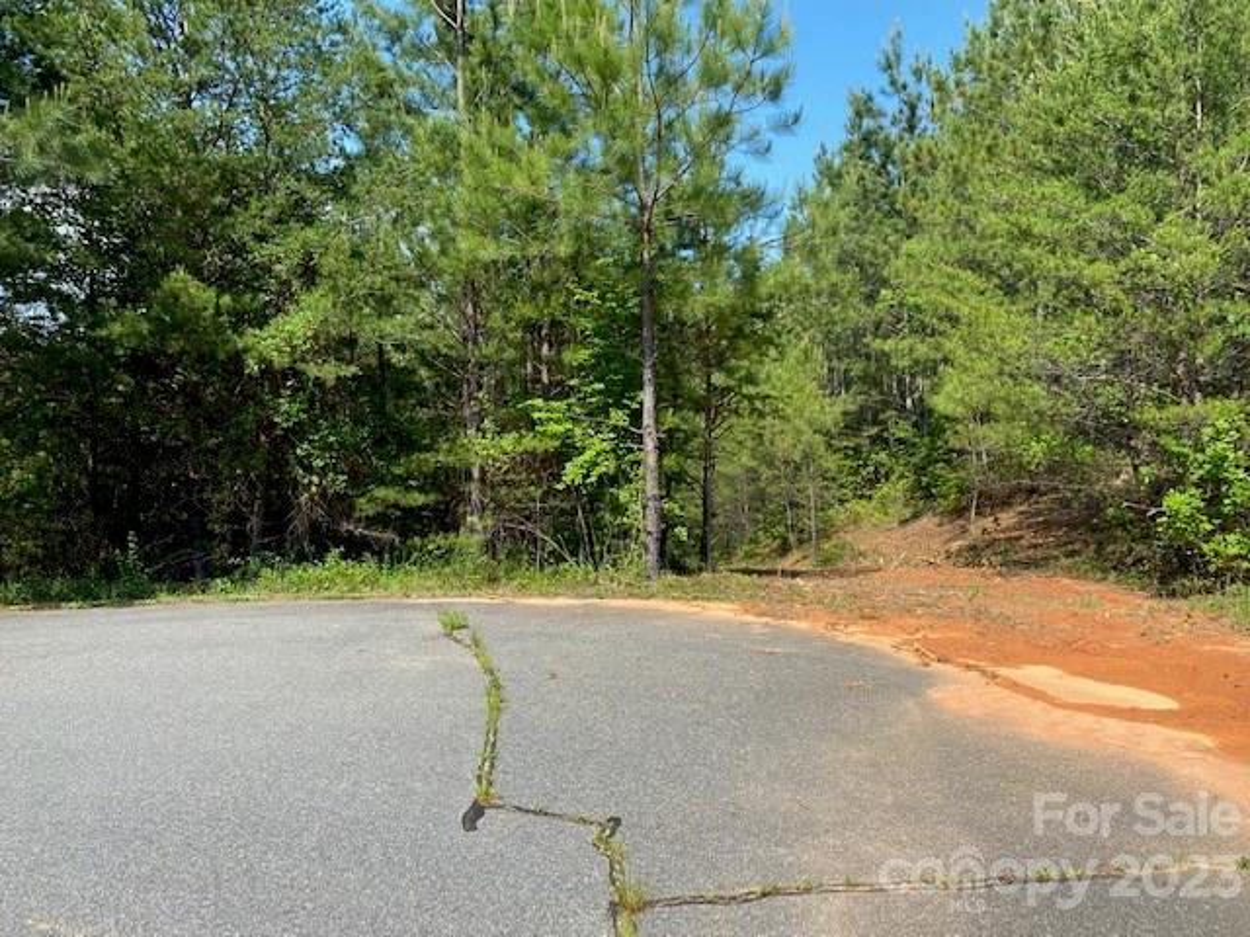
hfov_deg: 67.3
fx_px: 939
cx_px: 625
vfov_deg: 53.1
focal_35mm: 26
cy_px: 468
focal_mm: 4.25
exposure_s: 1/1412
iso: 32
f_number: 1.8
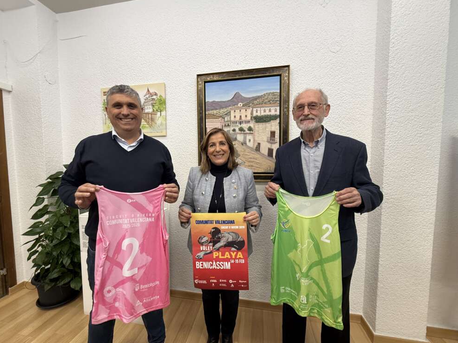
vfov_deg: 81.8
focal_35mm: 15
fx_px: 198
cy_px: 173
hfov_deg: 98.1
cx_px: 220
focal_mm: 2.22
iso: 250
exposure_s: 1/100
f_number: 2.2
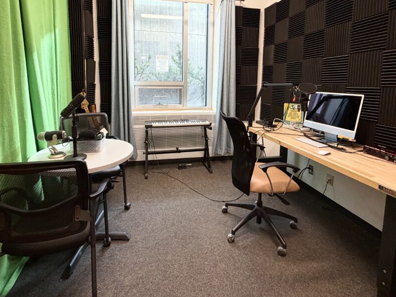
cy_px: 108
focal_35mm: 18
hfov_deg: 87.6
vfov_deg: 70.3
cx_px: 186
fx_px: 206
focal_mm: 2.22
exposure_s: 1/60
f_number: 2.2
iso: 250
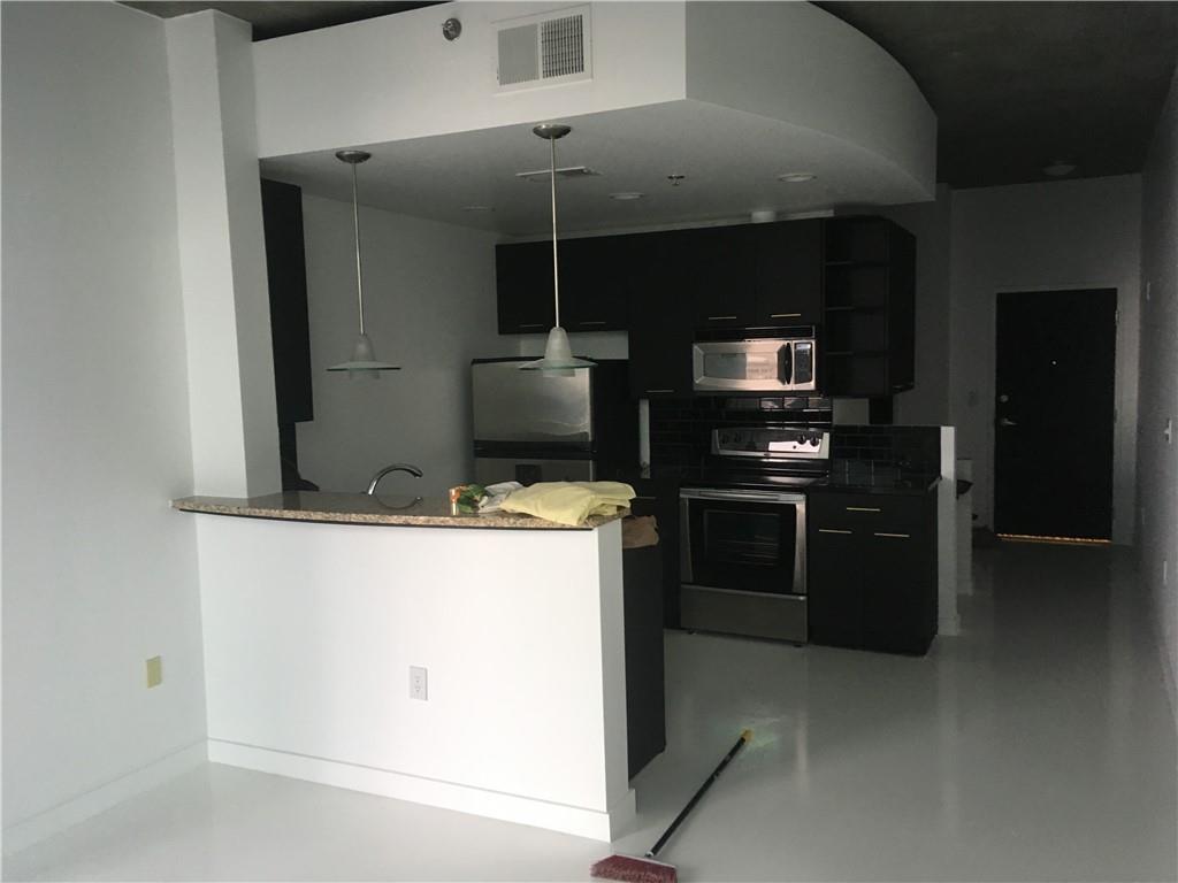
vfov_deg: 48.2
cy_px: 442
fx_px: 987
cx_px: 589
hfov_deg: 61.7
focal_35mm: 29
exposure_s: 1/30
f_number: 2.2
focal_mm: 4.15
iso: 100
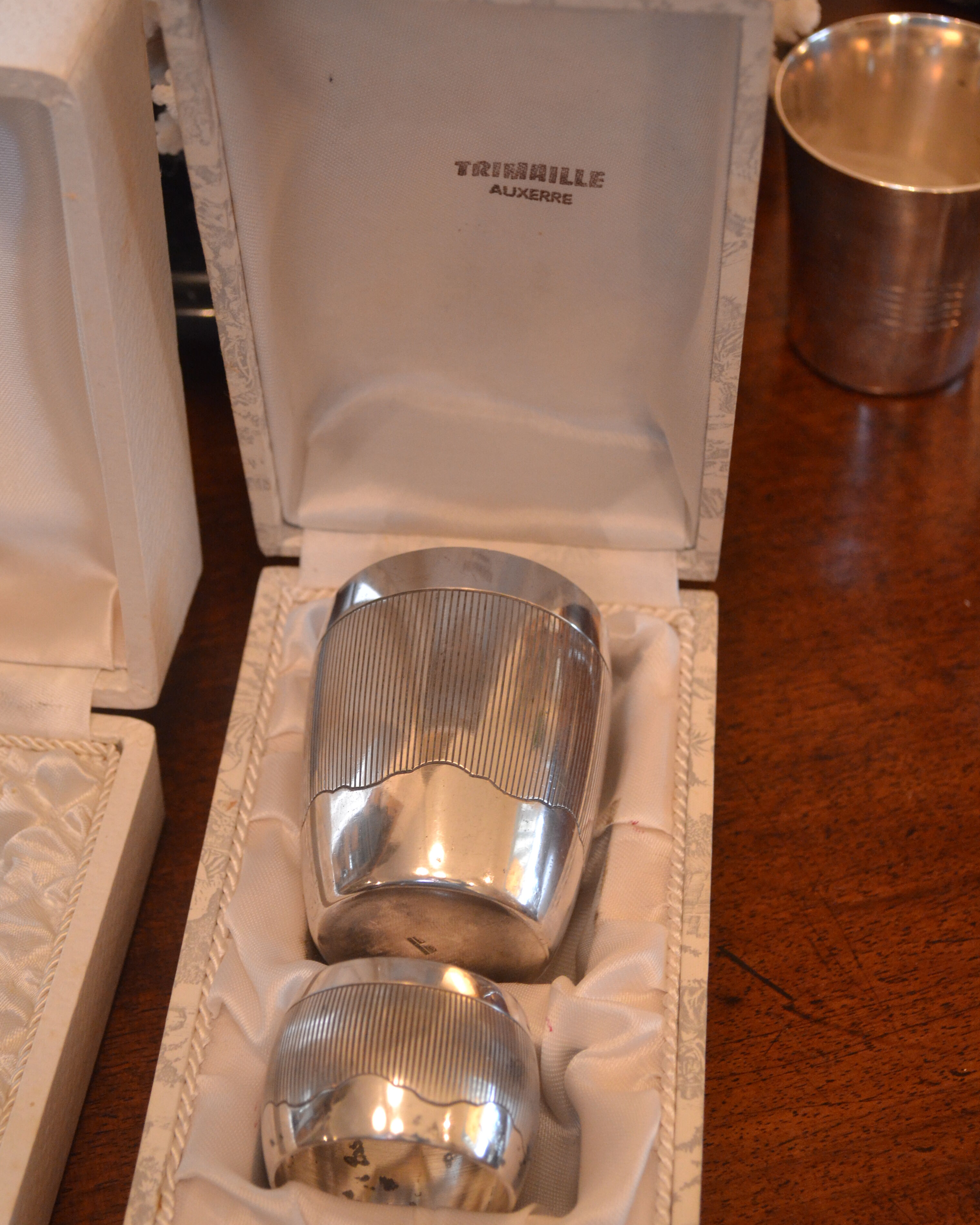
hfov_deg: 23.5
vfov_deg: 29.1
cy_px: 614
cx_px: 493
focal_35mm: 65
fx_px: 2356
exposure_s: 1/60
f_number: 5
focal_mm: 38
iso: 1400
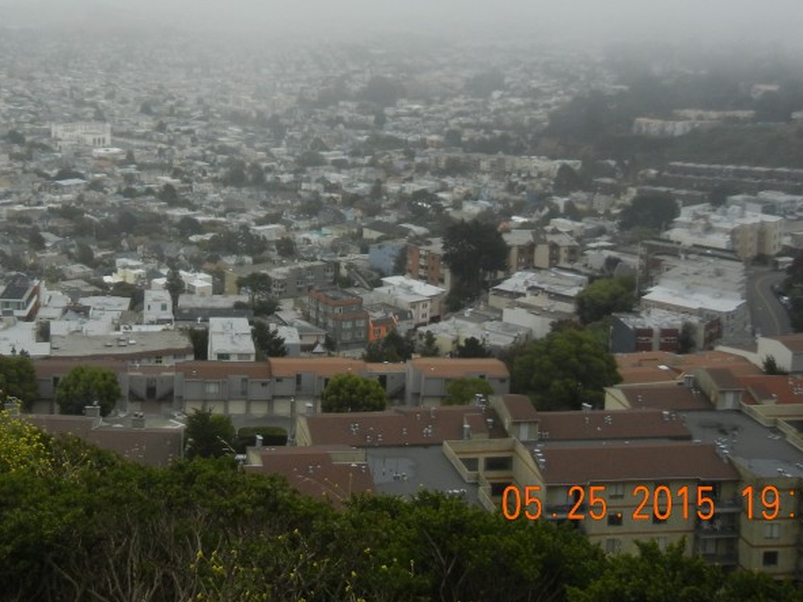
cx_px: 234
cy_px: 90
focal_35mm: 52
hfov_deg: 36.2
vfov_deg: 27.3
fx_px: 1206
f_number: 3.5
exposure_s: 1/957
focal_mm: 5.4
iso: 160
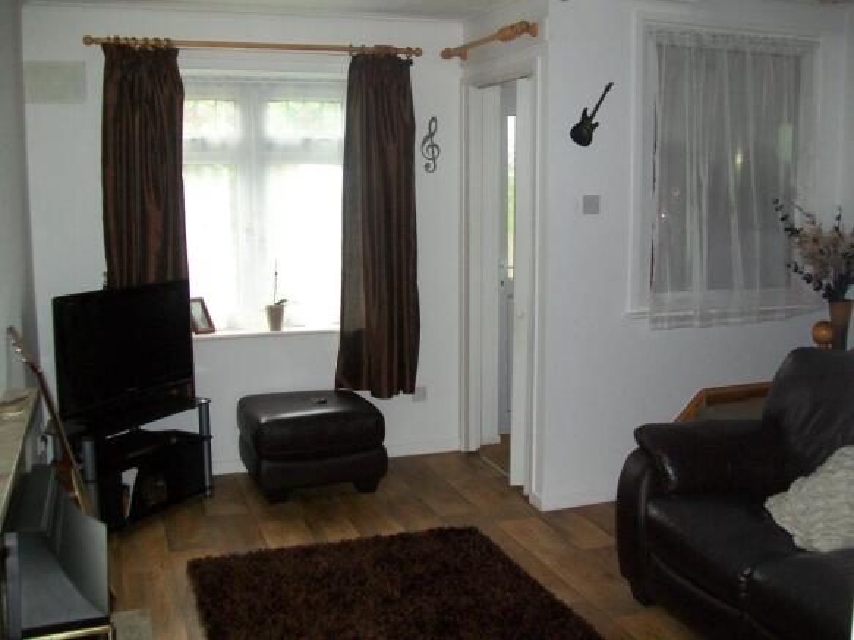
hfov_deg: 51.4
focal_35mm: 36
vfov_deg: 39.6
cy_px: 320
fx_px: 888
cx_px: 427
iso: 160
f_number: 2.7
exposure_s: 1/60
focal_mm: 6
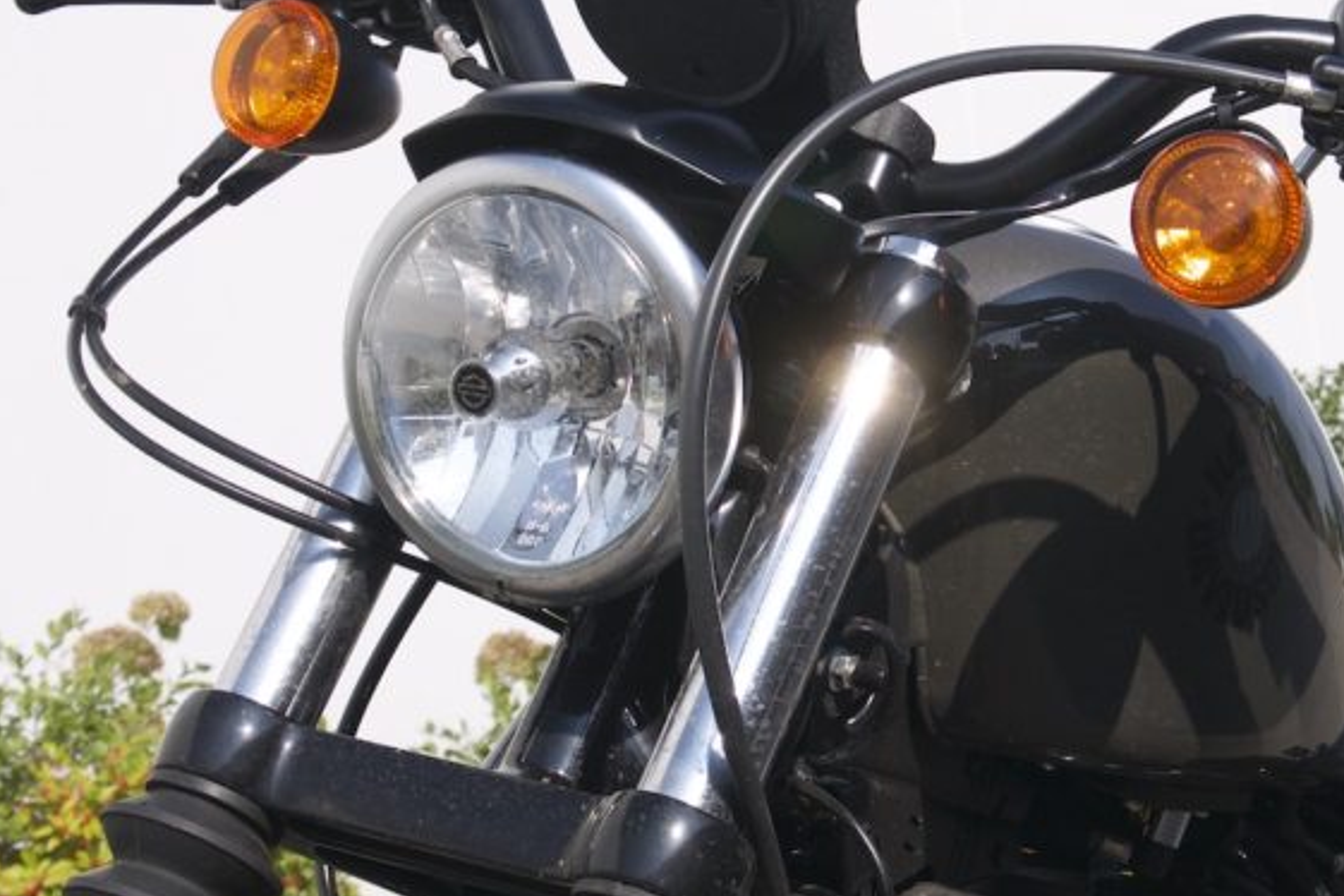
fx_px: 3546
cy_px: 284
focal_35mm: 95
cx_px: 817
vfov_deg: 14.4
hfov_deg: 21.4
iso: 200
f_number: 9
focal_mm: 25
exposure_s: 1/320
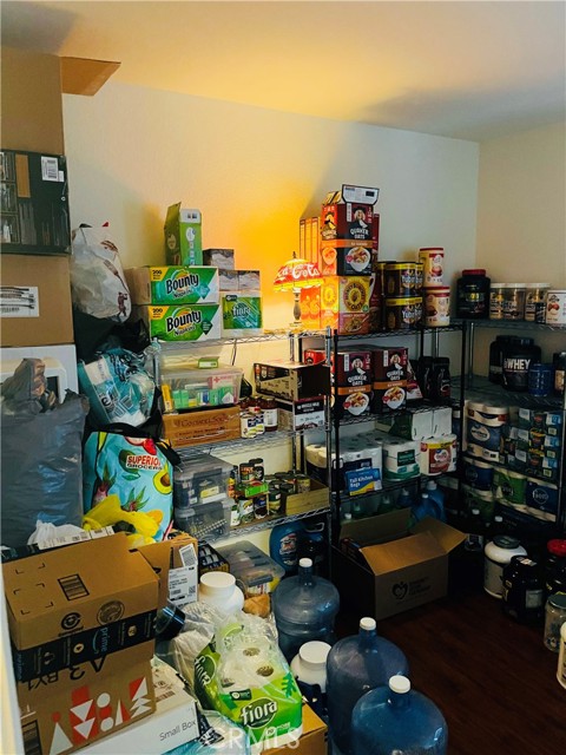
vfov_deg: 67.3
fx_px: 567
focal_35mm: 26
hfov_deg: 53.1
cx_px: 283
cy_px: 378
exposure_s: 1/30
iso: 640
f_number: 1.6
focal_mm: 5.1
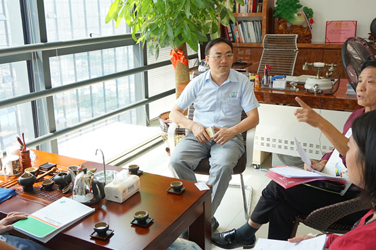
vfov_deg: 34.2
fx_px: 407
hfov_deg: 49.4
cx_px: 157
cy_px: 117
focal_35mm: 39
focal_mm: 18
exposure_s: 1/160
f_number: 4
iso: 500
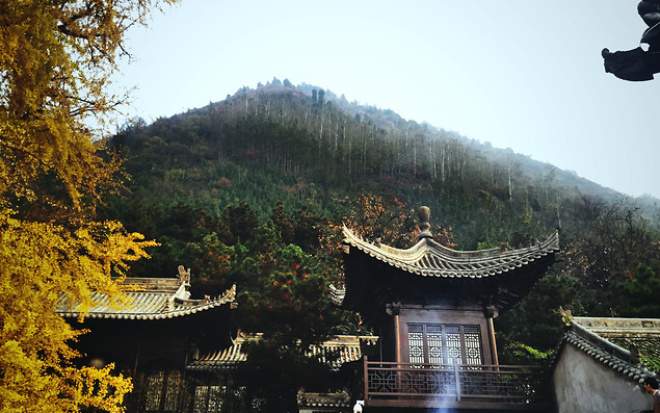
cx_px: 332
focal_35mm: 31
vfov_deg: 40.6
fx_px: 558
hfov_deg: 61.2
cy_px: 201
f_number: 2.2
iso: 40
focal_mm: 4.15
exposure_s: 1/120
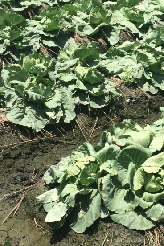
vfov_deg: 24.4
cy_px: 92
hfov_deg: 16.4
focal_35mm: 83
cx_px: 118
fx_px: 567
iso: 40
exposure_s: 1/2415
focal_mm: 4.12
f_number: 2.2
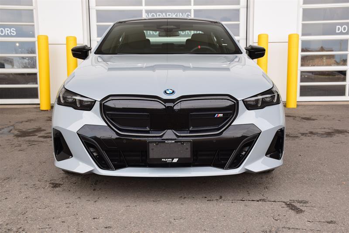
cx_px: 174
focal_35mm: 48
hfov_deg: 41.1
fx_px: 465
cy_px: 116
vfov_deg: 28.1
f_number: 9
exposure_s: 1/100
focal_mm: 32
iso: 400
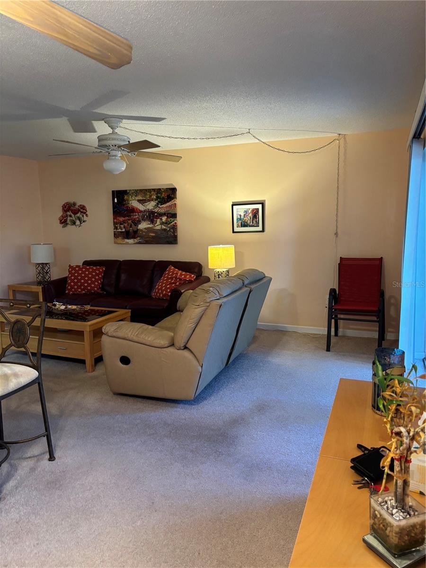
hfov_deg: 53.1
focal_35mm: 26
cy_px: 284
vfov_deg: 67.3
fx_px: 427
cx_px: 213
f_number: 1.6
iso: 320
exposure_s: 1/60
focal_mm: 5.96
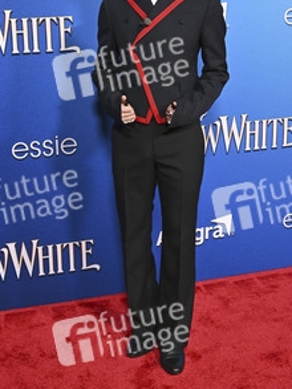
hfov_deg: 26.6
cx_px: 159
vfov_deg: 34.7
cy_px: 135
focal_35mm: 55
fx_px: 618
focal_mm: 42
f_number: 4.5
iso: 3200
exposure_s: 1/250
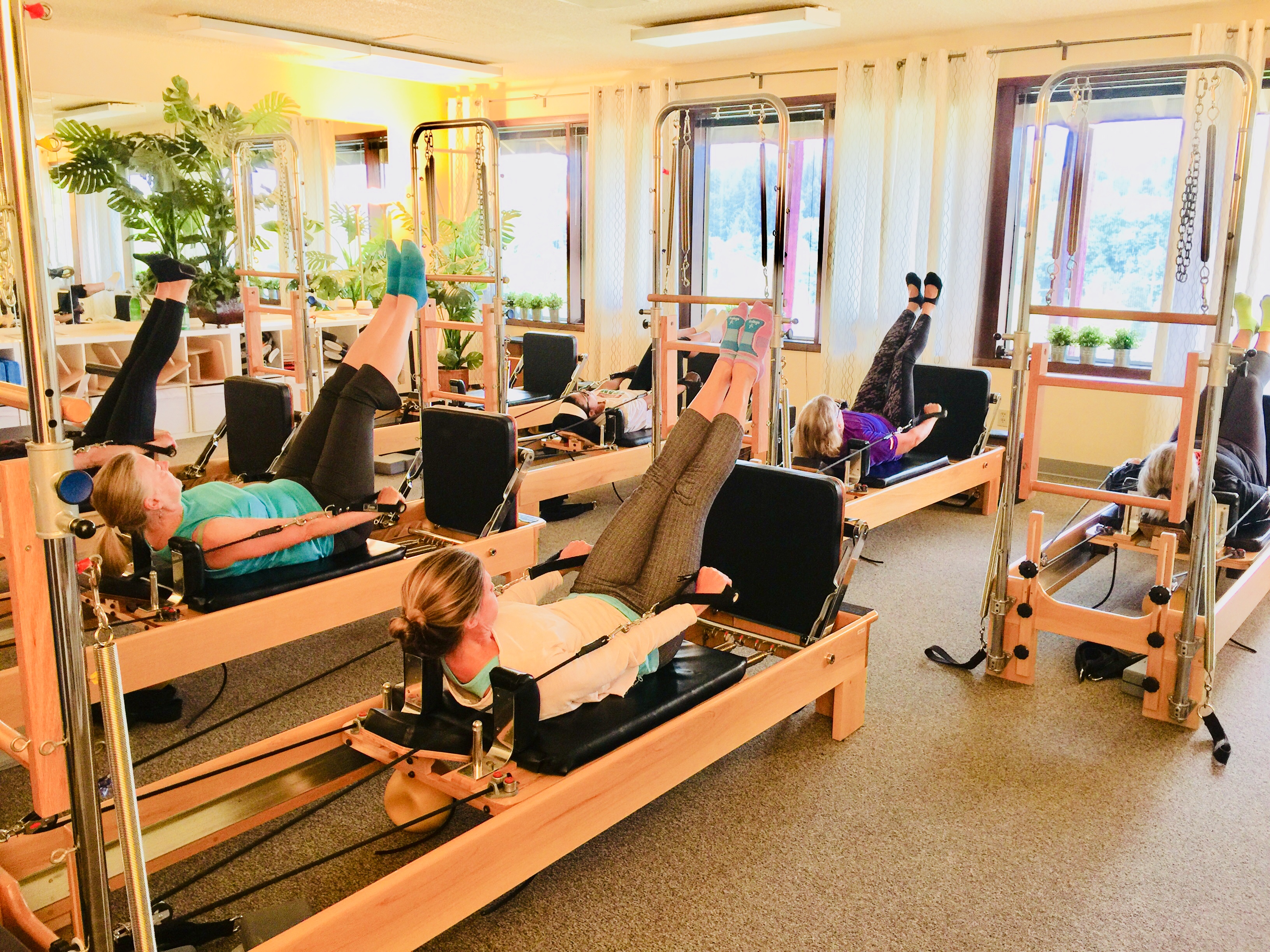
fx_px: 1064
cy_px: 476
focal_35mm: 29
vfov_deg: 48.2
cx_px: 635
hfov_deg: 61.7
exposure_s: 1/15
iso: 32
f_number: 2.2
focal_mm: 4.15
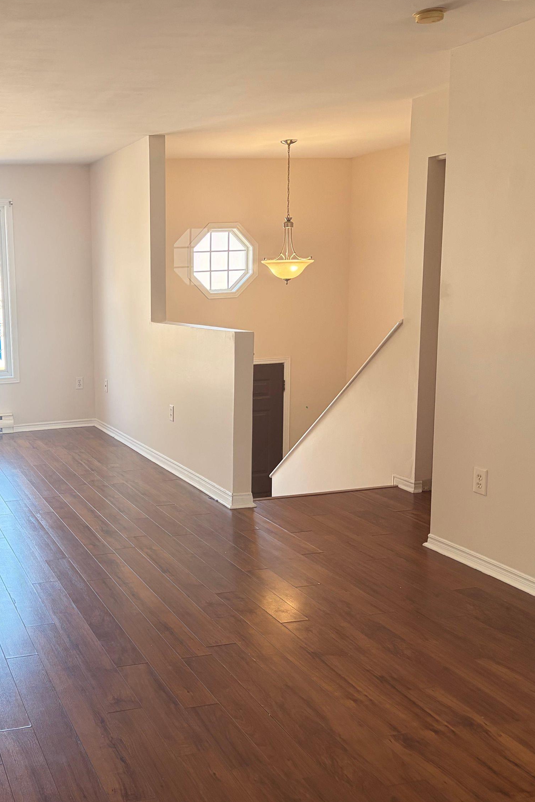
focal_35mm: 37
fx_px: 825
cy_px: 407
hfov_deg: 33.9
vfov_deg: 51.9
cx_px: 50
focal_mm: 5.96
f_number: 1.6
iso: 125
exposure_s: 1/88
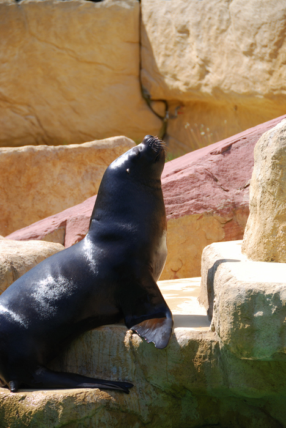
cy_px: 214
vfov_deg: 10.2
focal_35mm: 202
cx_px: 143
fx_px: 2408
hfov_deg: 6.8
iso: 100
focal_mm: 135
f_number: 5.6
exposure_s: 1/250
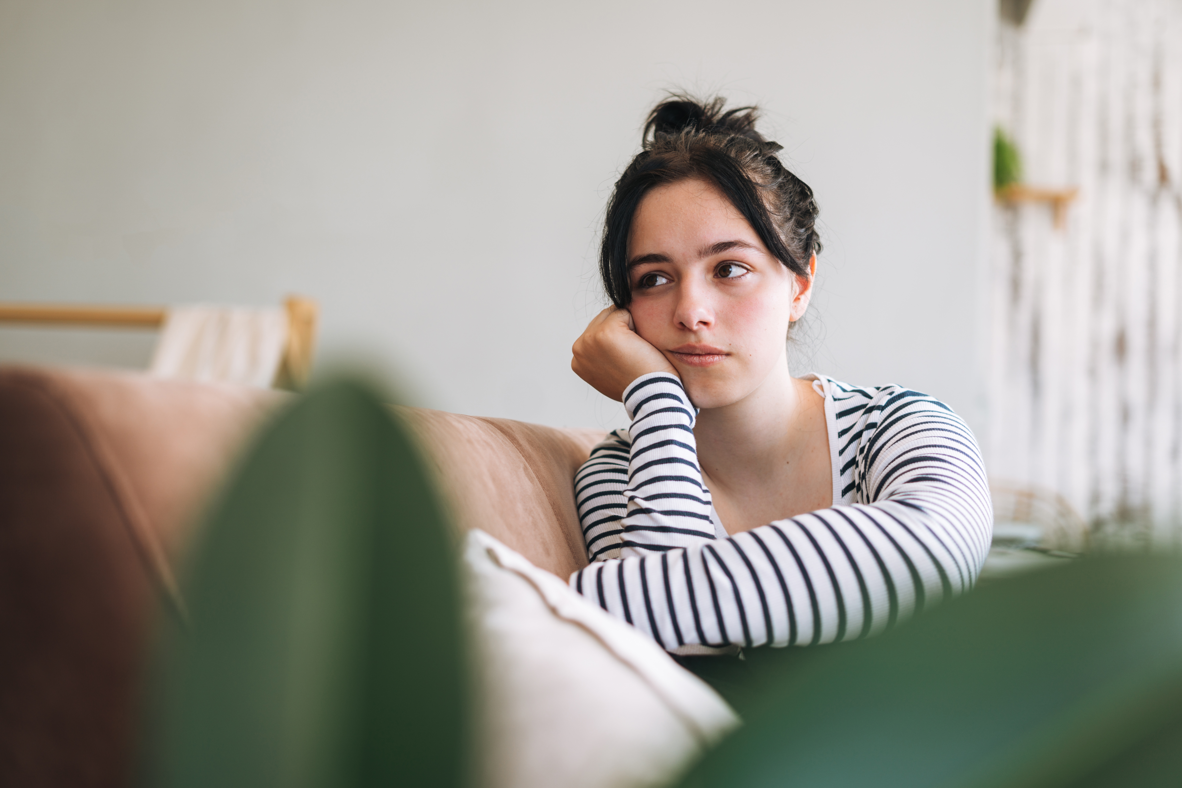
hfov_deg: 39.6
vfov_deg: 27.0
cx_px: 591
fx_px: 1642
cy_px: 394
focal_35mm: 50
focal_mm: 50
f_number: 2.2
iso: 100
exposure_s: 1/200
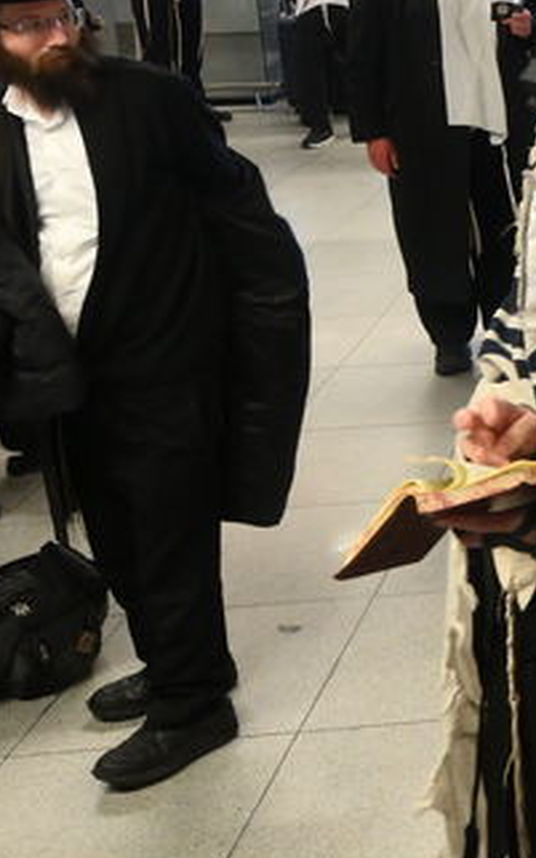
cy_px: 132
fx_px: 1450
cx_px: 1032
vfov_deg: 31.8
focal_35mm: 62
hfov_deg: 16.6
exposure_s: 1/100
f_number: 4
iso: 3200
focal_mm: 14
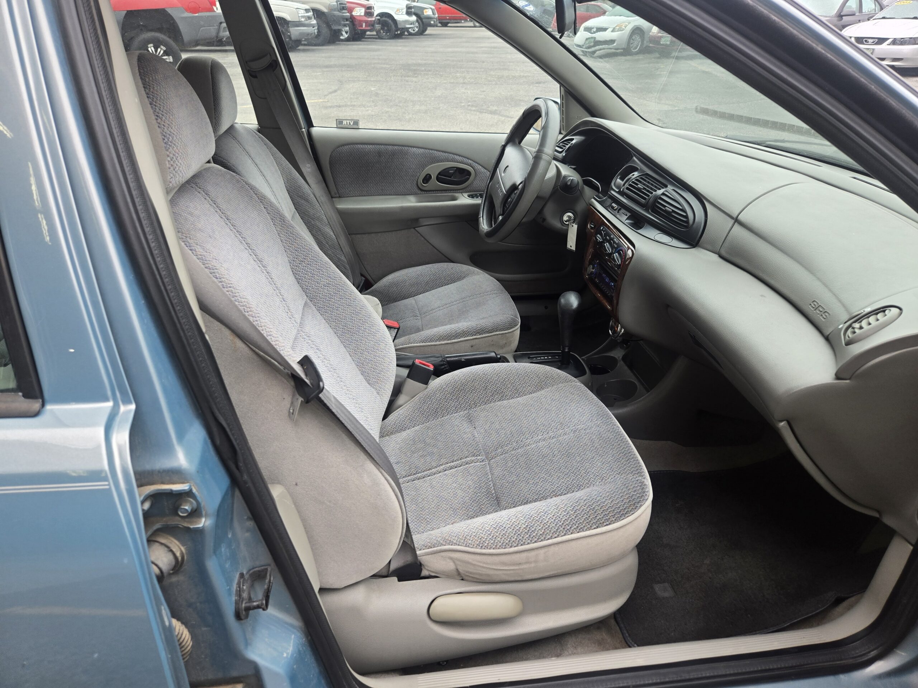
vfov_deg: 58.9
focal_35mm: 23
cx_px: 459
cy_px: 344
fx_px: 610
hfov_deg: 73.9
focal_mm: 5.4
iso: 100
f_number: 1.8
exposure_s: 1/180
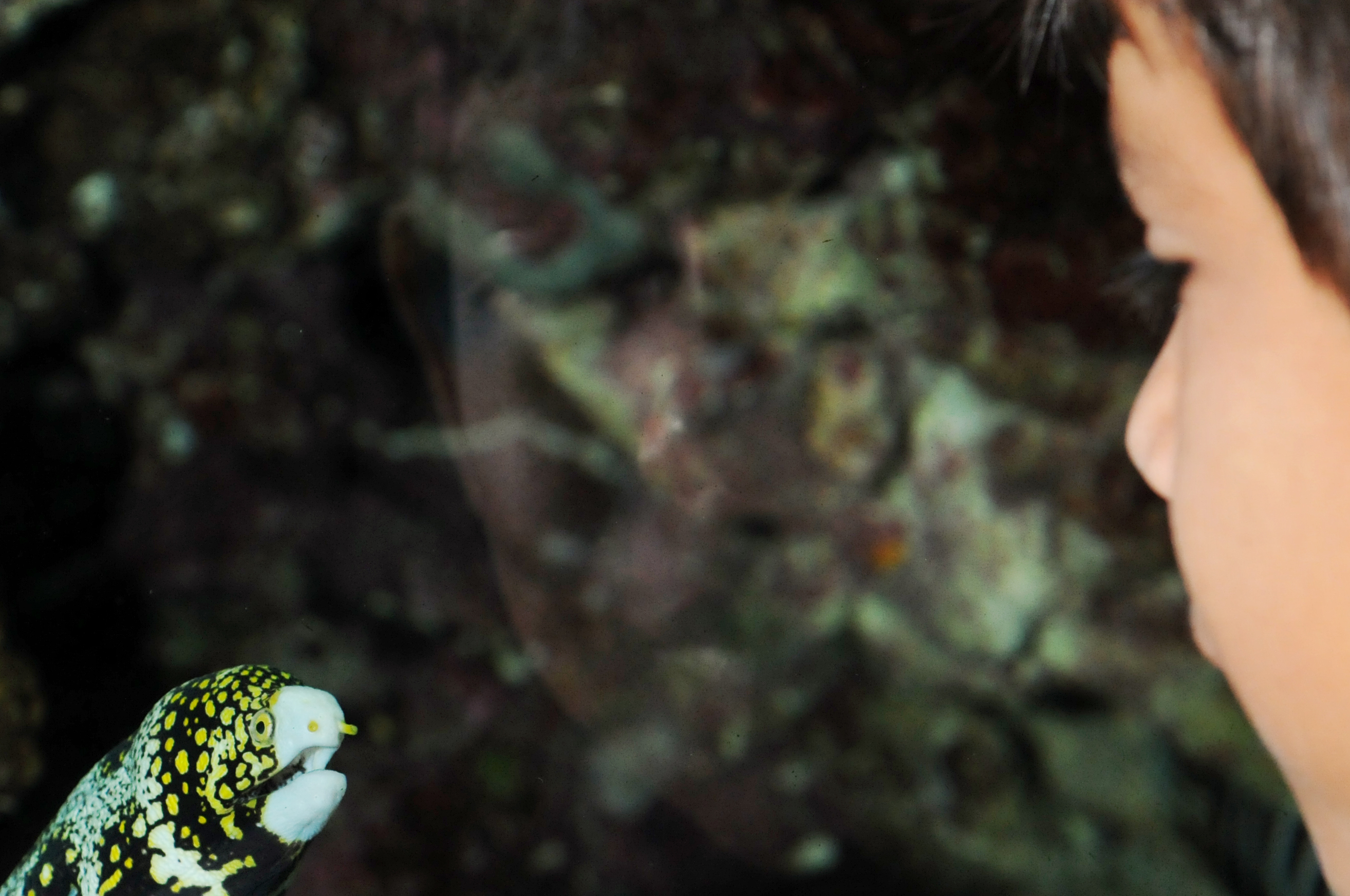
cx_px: 624
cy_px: 557
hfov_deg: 5.0
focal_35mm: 416
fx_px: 15582
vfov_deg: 3.3
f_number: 5.6
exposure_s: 1/250
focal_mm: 170
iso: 800
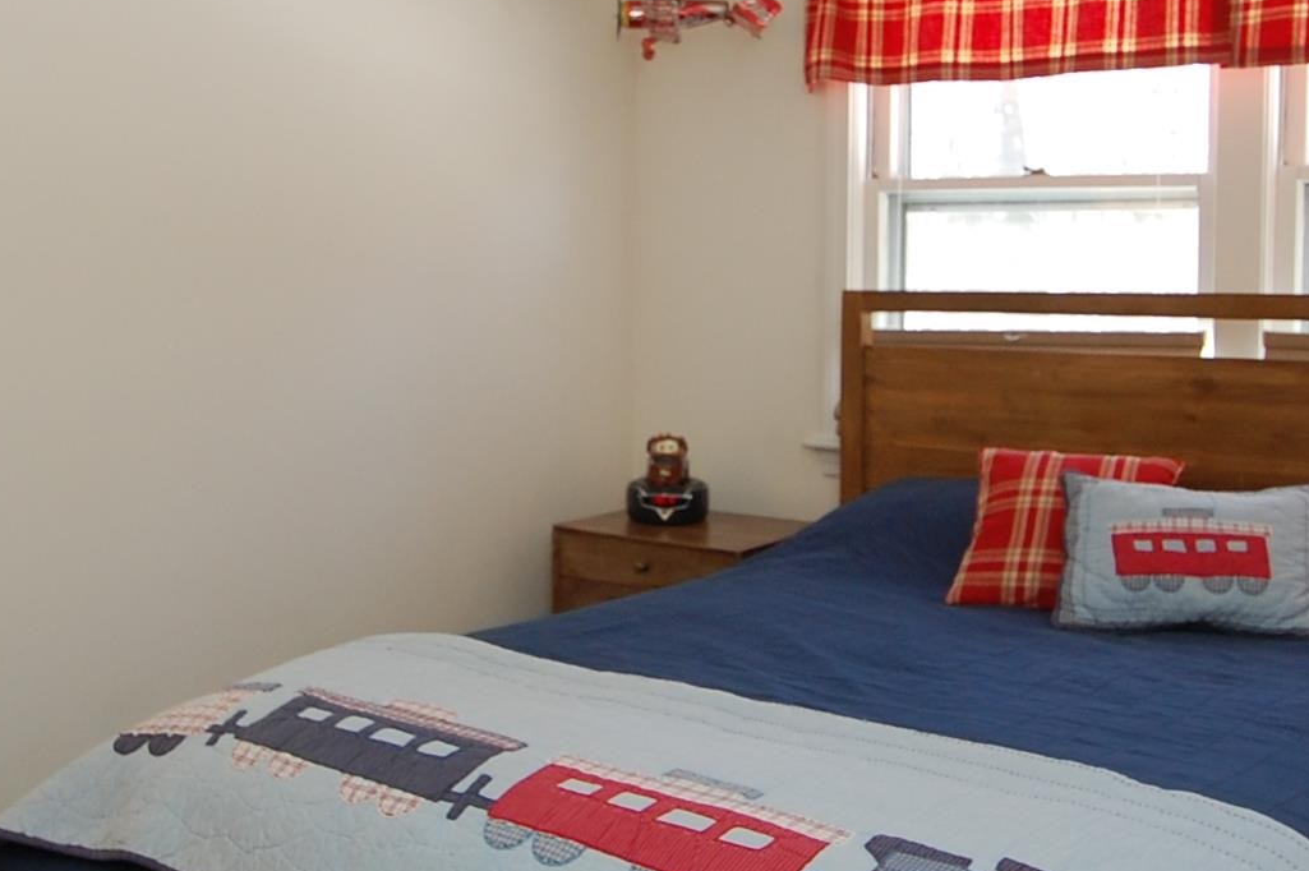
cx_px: 662
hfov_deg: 44.5
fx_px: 1599
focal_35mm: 44
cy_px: 277
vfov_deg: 30.2
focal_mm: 10
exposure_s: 1/60
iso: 400
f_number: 4
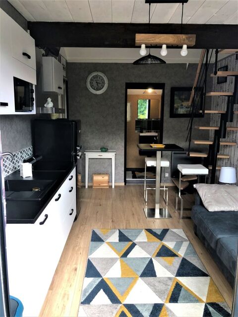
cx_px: 119
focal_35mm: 28
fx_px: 257
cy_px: 158
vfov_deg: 63.4
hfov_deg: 49.7
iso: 25
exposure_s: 1/50
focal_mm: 3.99
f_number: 1.8
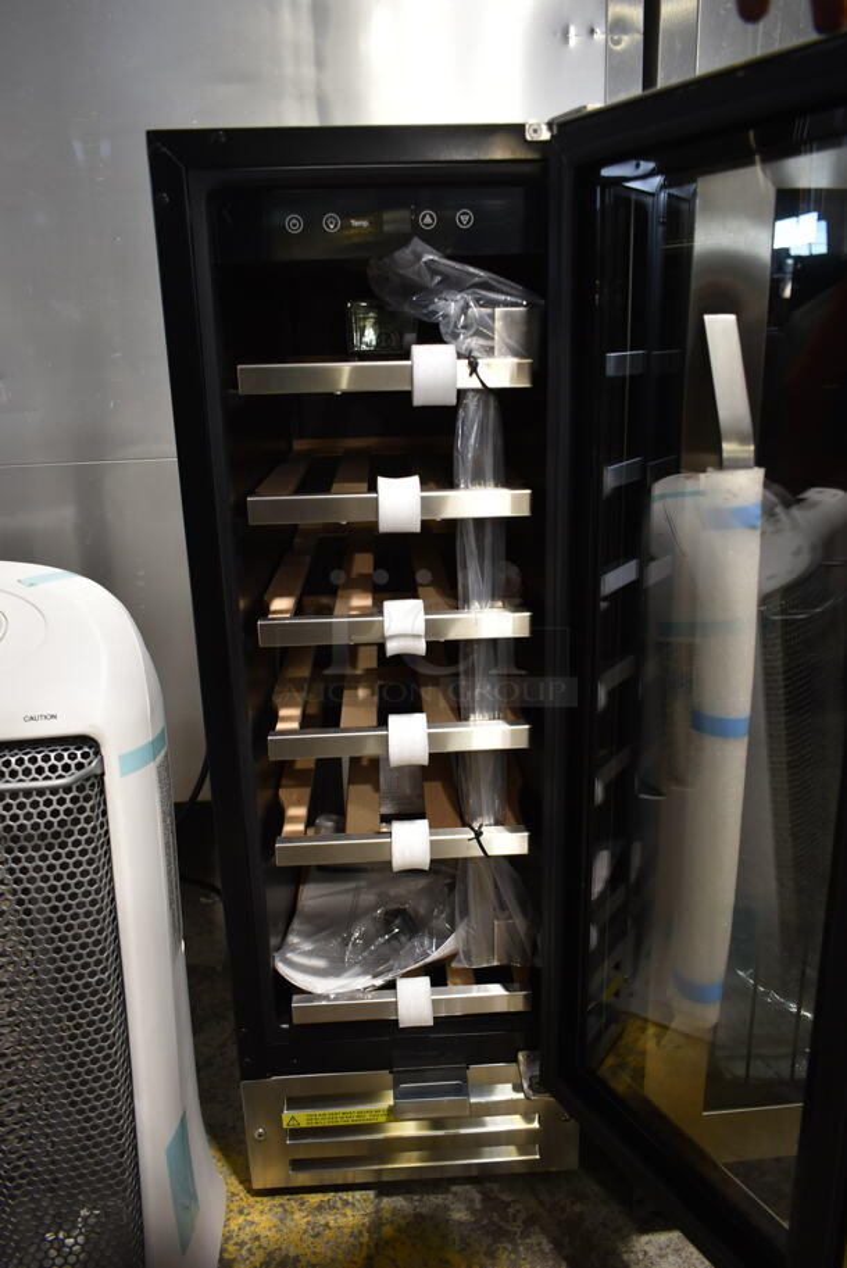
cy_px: 634
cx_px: 424
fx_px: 951
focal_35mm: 27
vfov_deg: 67.3
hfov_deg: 48.0
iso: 720
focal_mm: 18
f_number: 3.5
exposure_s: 1/30
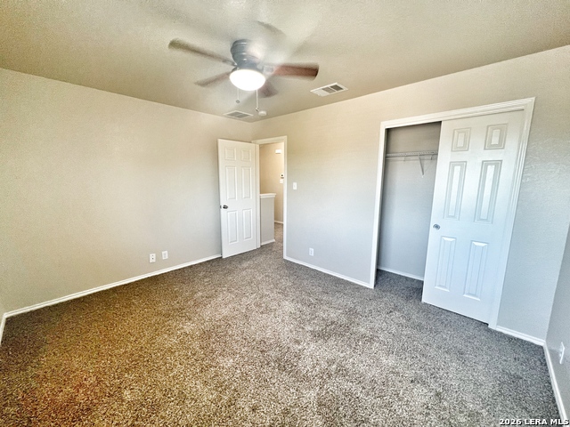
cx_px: 285
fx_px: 214
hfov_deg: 106.2
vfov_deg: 89.9
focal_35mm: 13
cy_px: 214
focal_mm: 1.57
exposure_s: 1/85
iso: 250
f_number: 1.8
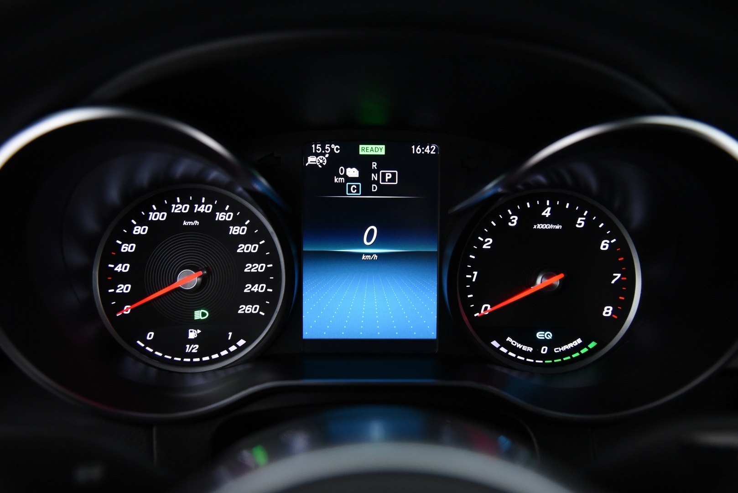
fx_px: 779
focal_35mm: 38
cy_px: 246
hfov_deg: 50.7
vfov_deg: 35.1
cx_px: 369
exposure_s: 1/40
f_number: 4
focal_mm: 38
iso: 4000
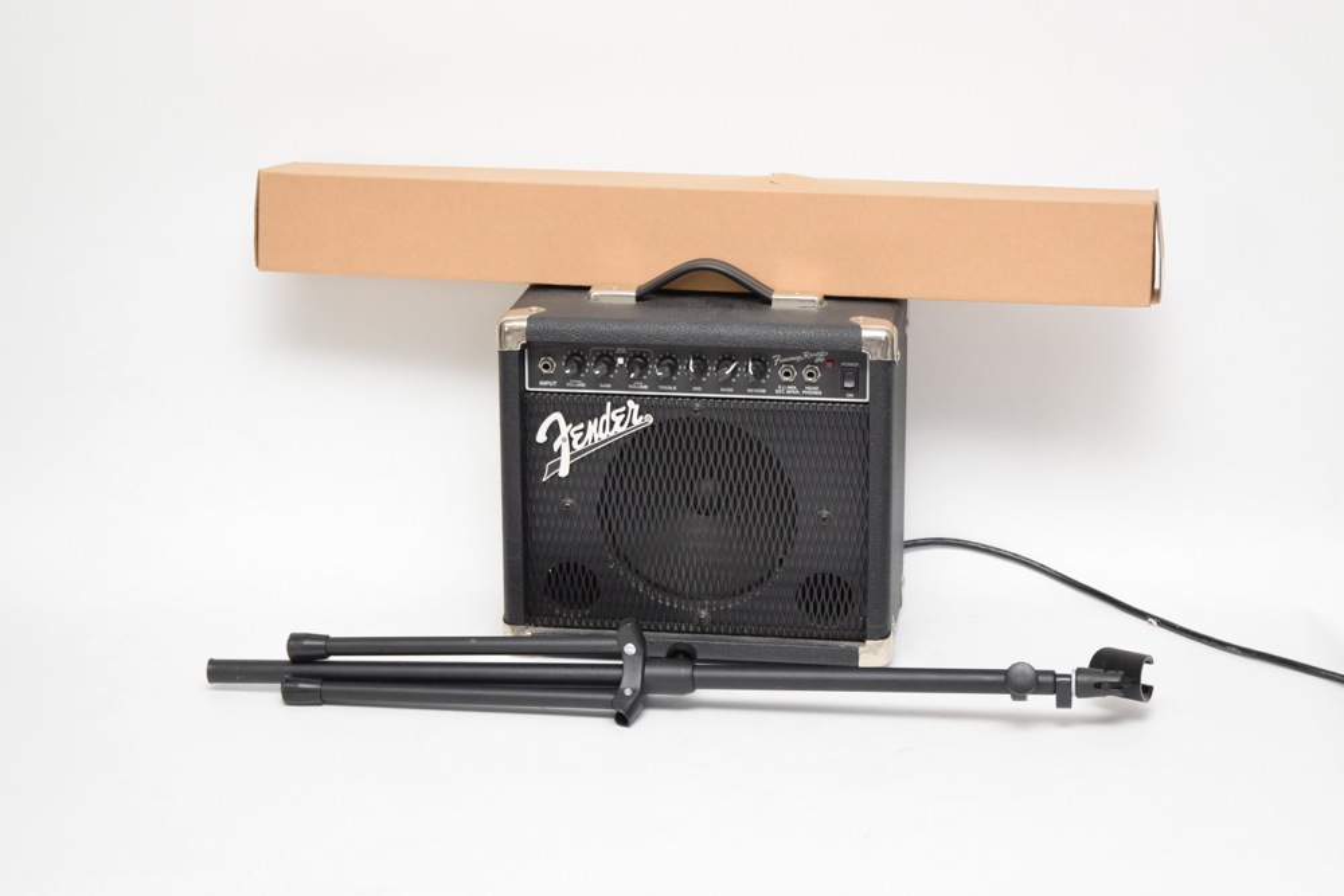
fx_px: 2912
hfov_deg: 26.0
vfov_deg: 17.5
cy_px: 448
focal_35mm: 78
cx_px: 672
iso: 1100
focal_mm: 52
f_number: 5.6
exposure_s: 1/60
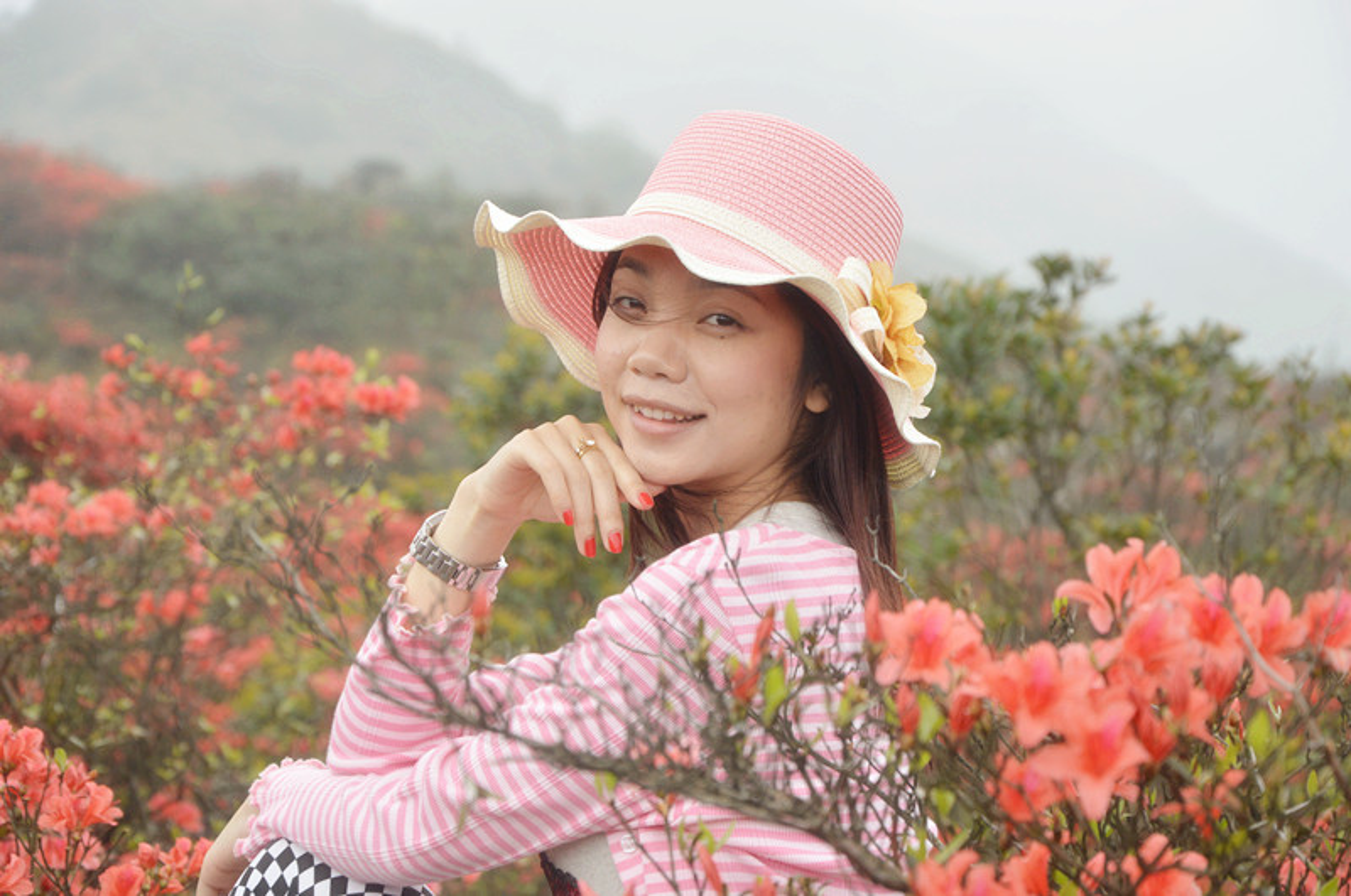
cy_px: 448
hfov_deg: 17.1
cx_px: 676
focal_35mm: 120
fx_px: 4497
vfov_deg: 11.4
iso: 400
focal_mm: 80
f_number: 6.3
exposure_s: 1/500
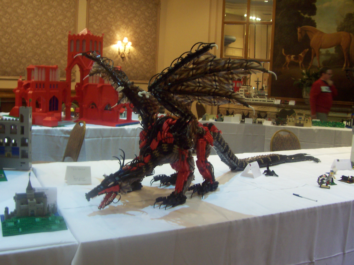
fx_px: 378
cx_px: 177
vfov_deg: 38.7
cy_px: 132
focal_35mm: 37
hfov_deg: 50.1
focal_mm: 5.6
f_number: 2.8
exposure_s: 1/8
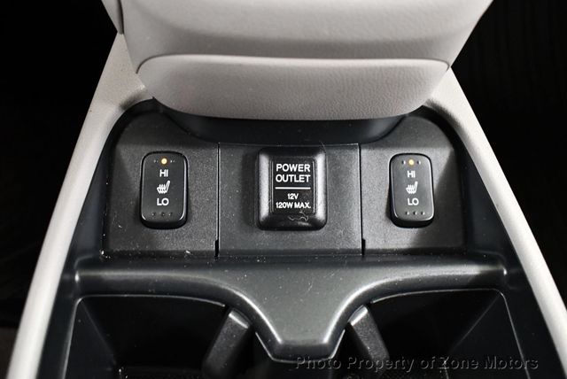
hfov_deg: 53.1
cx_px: 284
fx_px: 568
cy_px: 190
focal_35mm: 36
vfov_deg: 36.9
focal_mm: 18
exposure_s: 1/60
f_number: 3.5
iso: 5000
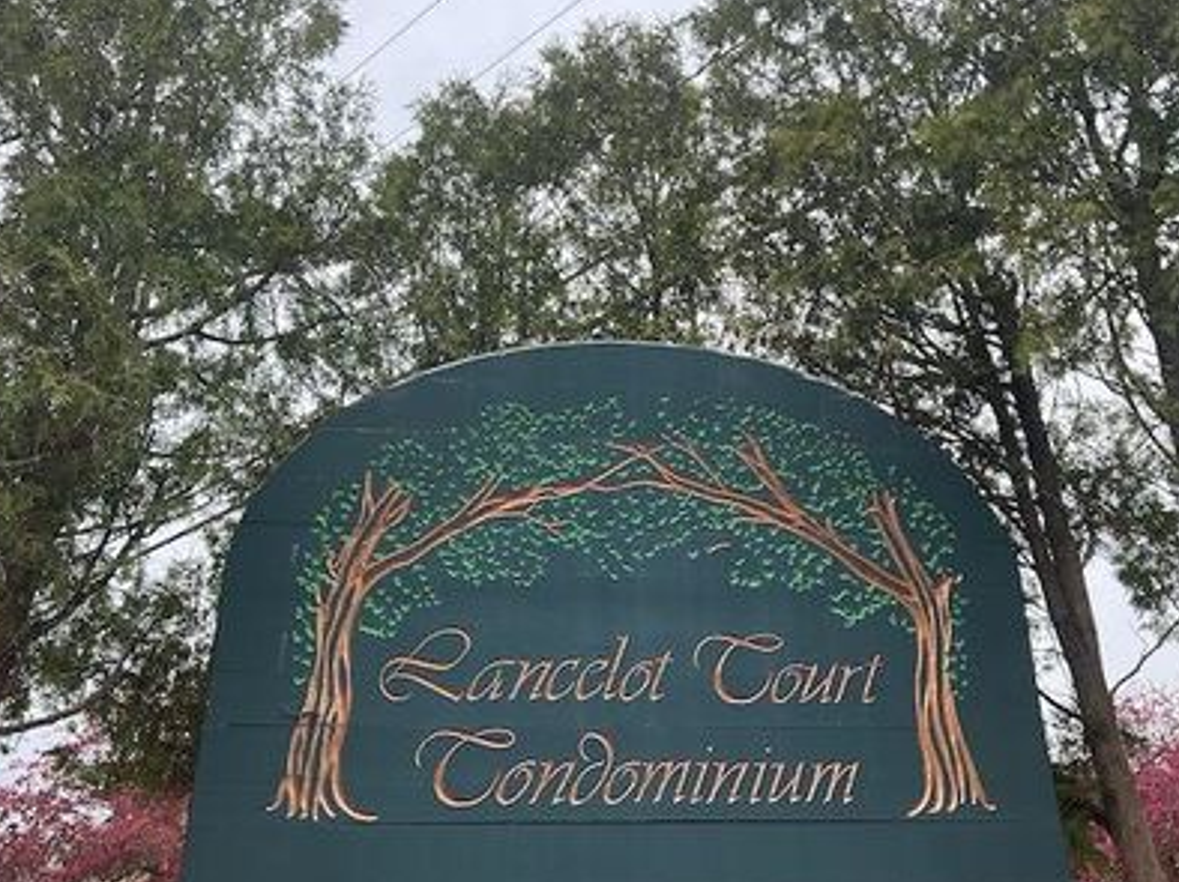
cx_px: 607
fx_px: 1123
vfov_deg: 42.9
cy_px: 402
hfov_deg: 55.4
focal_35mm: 33
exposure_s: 1/1079
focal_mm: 5.7
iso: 50
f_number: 1.5
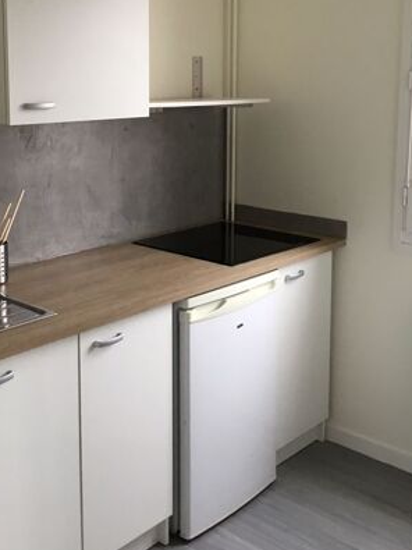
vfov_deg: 39.8
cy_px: 170
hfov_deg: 30.7
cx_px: 142
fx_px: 746
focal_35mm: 47
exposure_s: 1/33
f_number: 2.2
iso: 80
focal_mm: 4.15
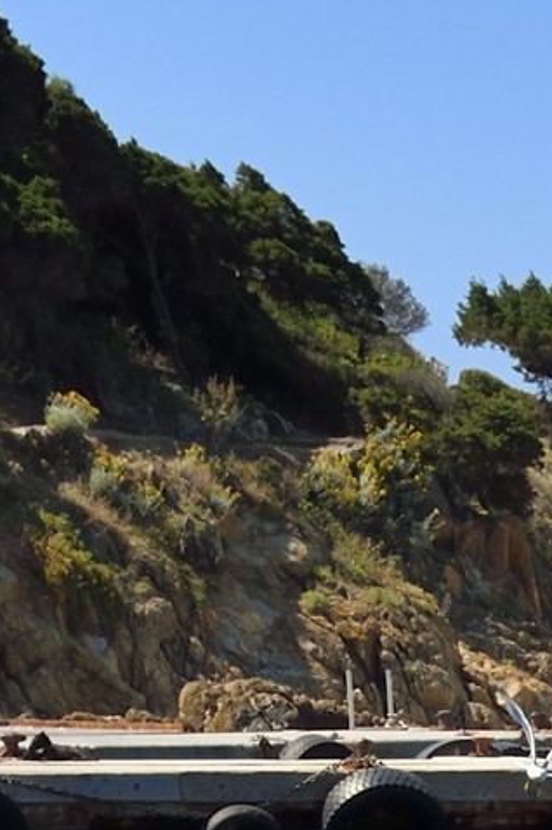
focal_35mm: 191
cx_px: 1326
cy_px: 1981
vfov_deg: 9.6
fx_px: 4399
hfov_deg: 6.8
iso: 400
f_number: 13
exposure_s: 1/500
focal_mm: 38
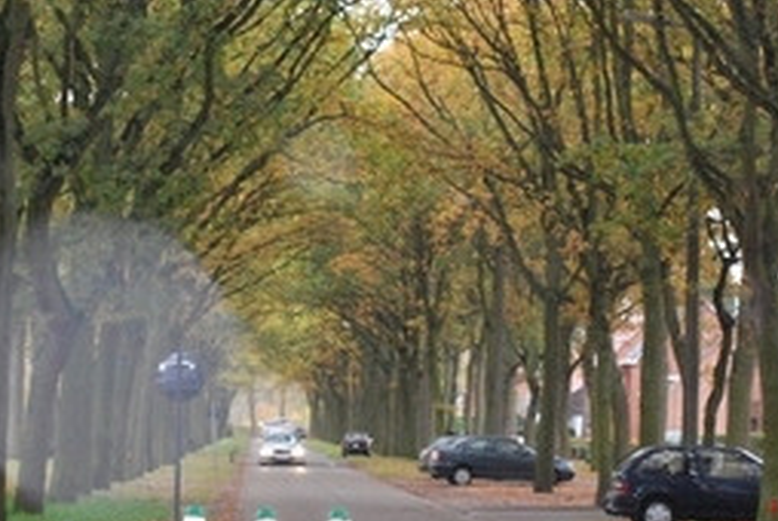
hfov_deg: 13.7
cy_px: 195
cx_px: 270
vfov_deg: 9.2
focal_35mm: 149
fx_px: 3224
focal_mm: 42
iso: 1400
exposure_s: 1/60
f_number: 5.3
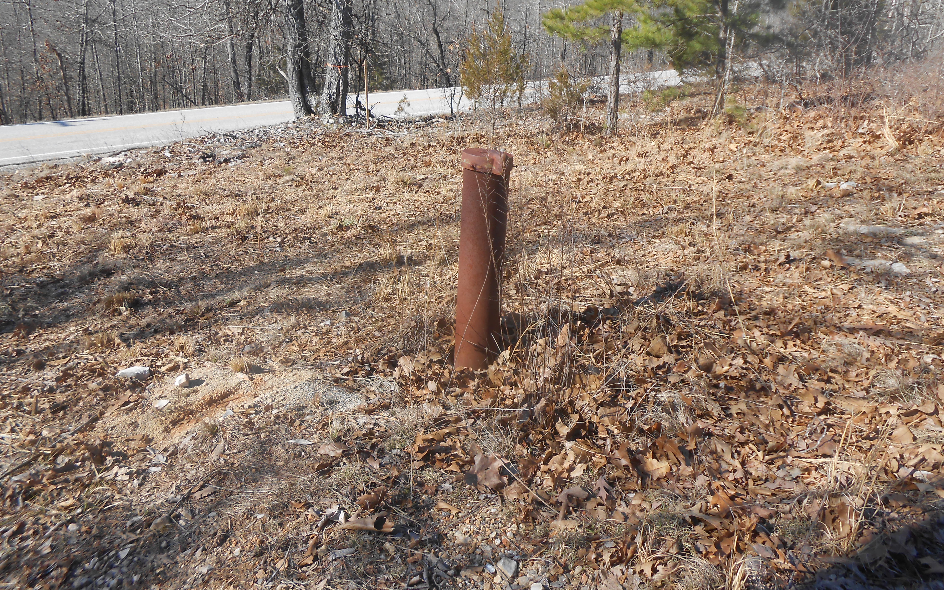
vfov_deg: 44.4
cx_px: 466
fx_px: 720
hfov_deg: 66.5
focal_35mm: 28
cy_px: 244
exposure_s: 1/400
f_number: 3.5
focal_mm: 4.6
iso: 80
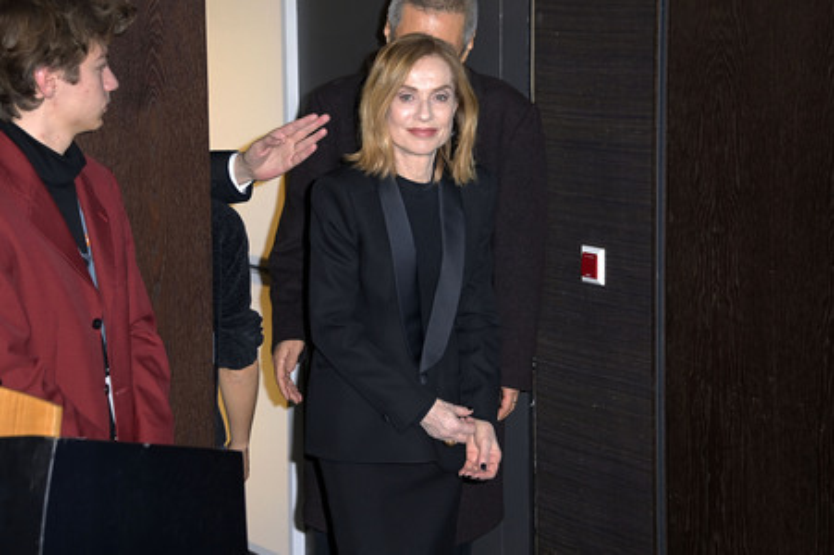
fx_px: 1968
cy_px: 278
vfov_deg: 16.0
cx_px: 417
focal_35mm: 85
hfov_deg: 23.9
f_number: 5.6
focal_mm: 85
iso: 1000
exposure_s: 1/250
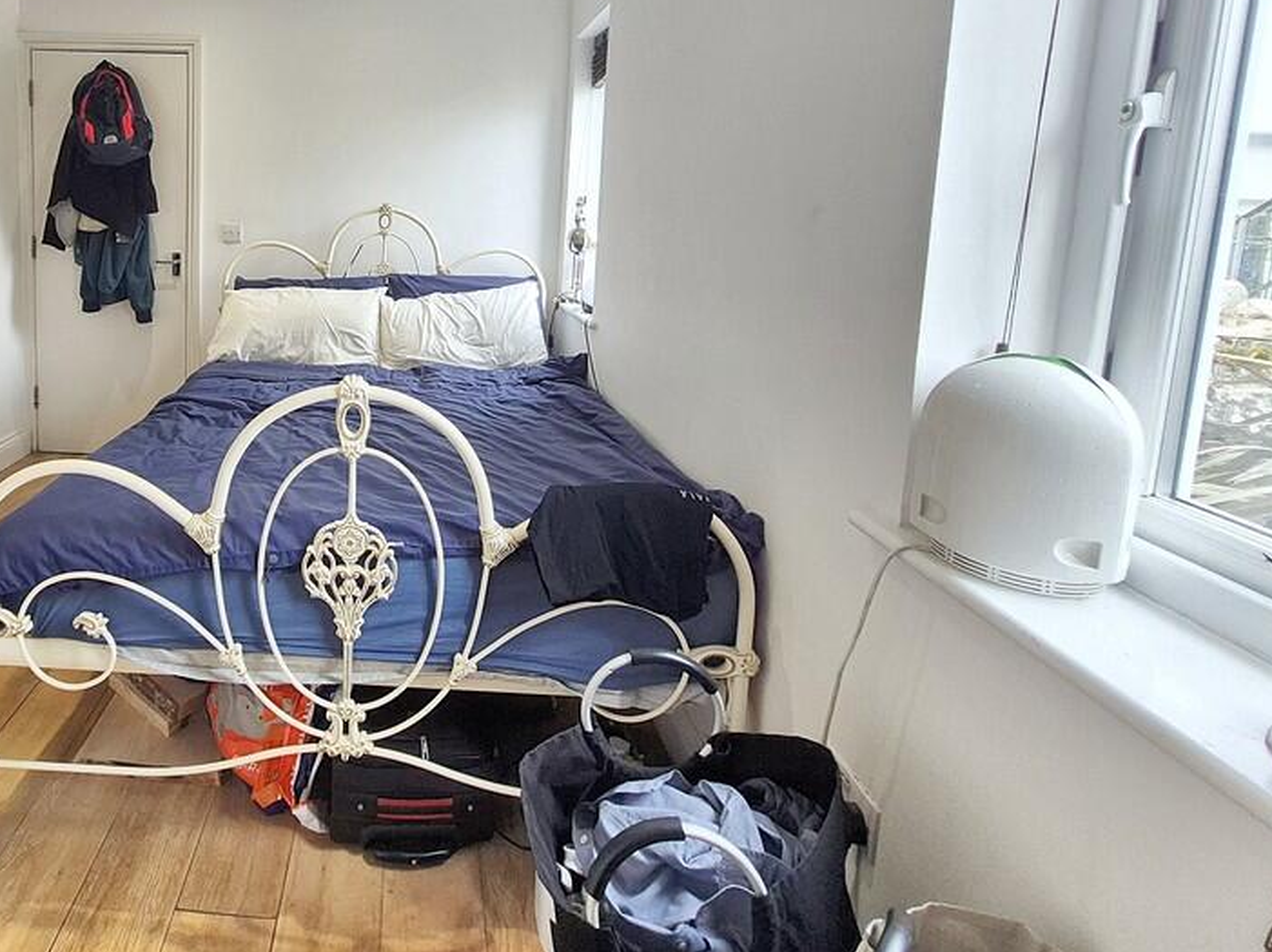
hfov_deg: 80.0
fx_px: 698
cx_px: 363
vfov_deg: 66.1
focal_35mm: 19
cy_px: 290
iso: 50
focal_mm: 1.7
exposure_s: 1/100
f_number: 2.2
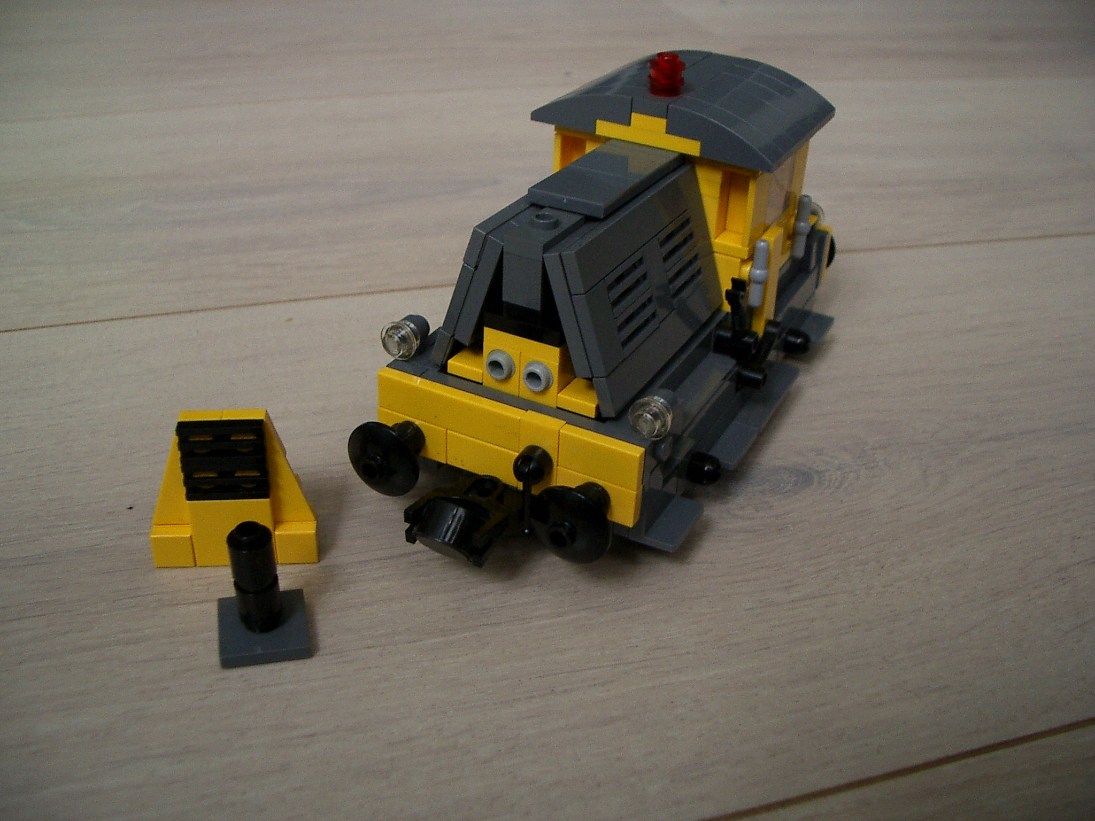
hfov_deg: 52.6
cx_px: 548
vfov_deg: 40.7
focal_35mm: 35
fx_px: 1107
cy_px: 410
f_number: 2.6
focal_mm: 5.8
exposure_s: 1/8
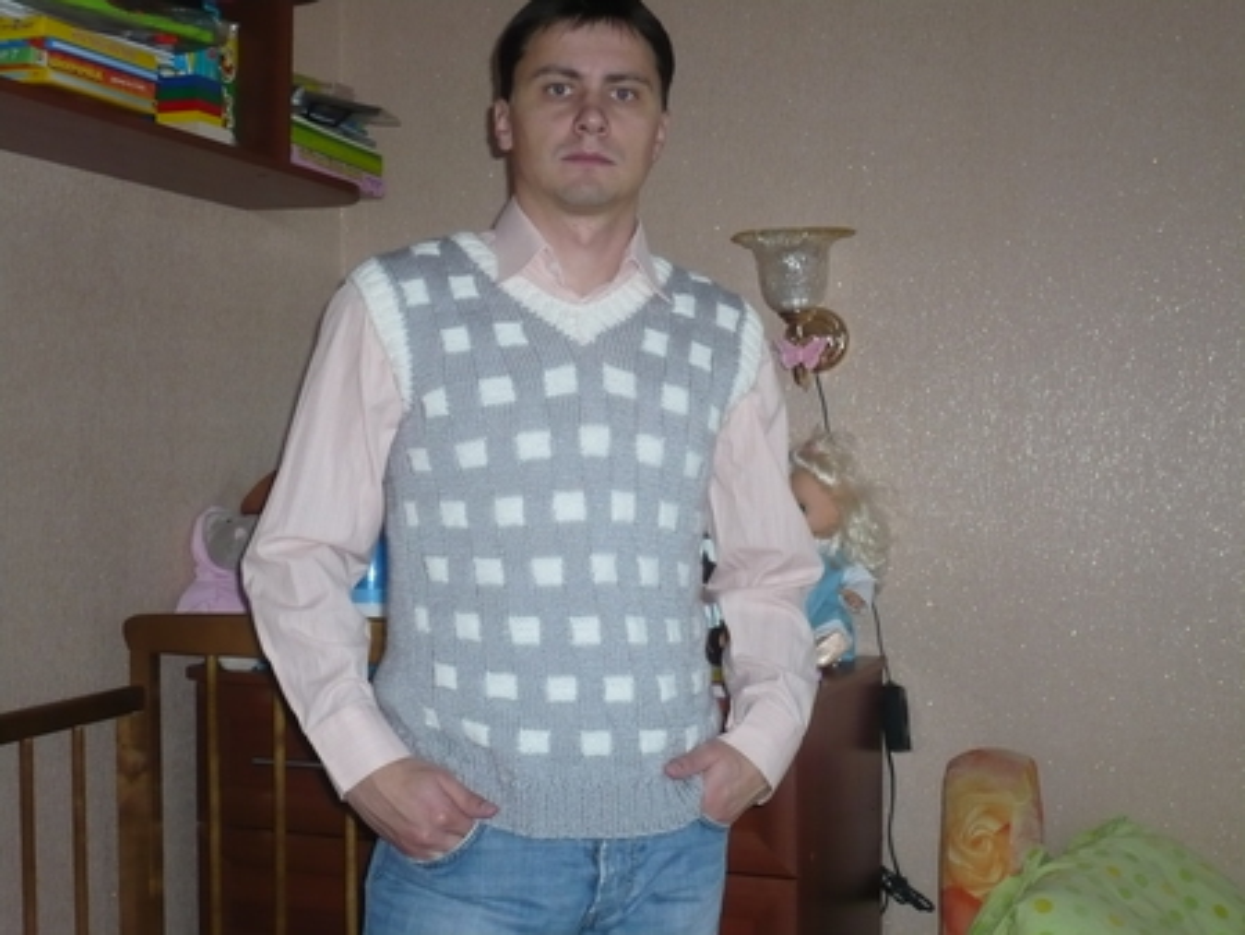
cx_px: 622
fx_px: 1799
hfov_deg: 38.2
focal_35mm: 50
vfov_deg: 29.1
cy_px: 468
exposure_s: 1/30
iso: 200
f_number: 3.4
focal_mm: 8.3
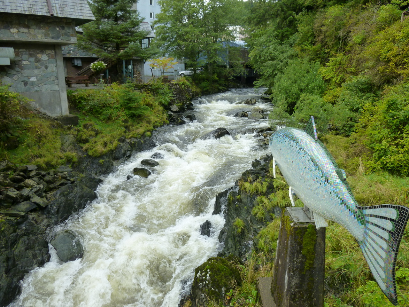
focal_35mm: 25
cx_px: 204
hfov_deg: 69.4
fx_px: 295
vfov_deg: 54.9
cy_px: 154
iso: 125
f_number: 3.3
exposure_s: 1/160
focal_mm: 4.5
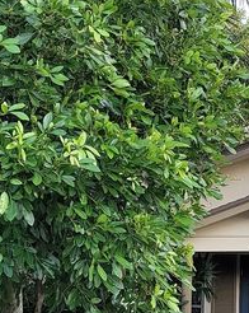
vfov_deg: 30.6
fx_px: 545
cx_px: 248
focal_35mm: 59
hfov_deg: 24.6
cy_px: 281
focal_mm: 7
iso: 80
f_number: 1.8
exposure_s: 1/60
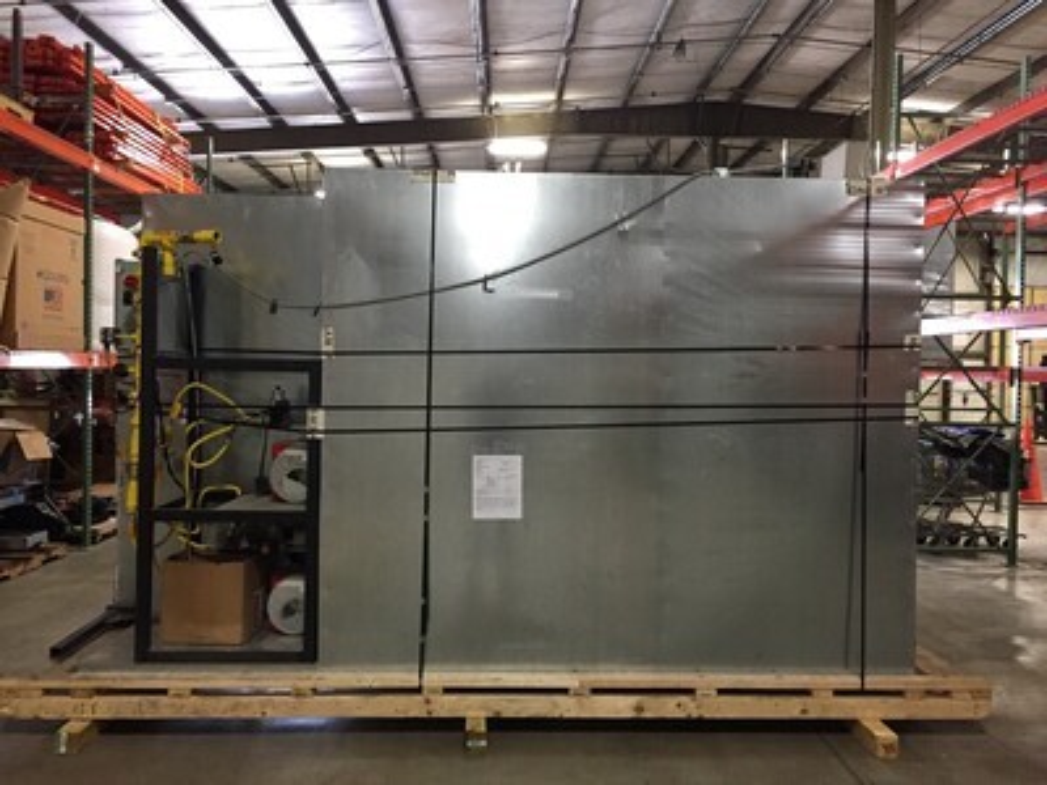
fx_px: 877
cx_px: 524
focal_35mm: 29
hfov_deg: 61.7
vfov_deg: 48.2
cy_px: 392
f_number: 2.2
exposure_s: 1/30
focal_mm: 4.15
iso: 200
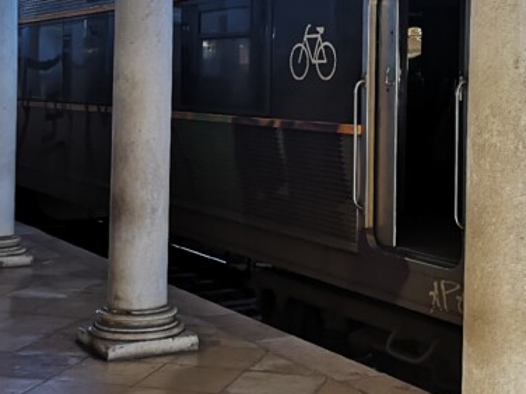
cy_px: 101
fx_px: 1048
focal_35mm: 69
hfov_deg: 28.0
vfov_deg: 21.1
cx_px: 346
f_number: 1.8
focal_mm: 3.95
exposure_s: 1/375
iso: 50
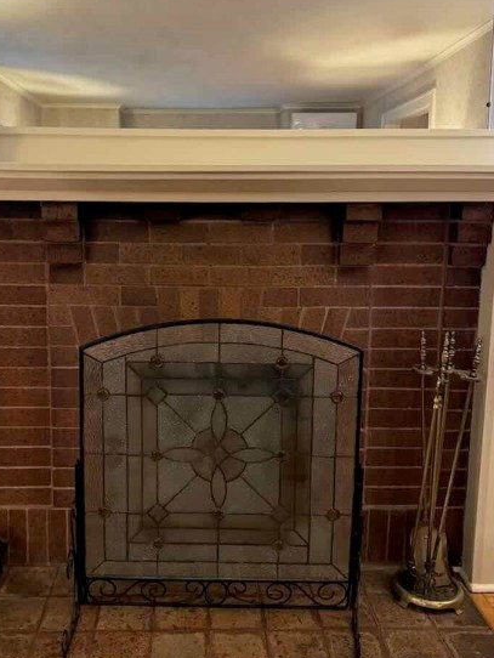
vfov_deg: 53.8
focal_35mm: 34
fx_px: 646
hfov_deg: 41.7
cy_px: 294
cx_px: 203
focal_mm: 6.76
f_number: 1.78
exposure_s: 1/40
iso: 800
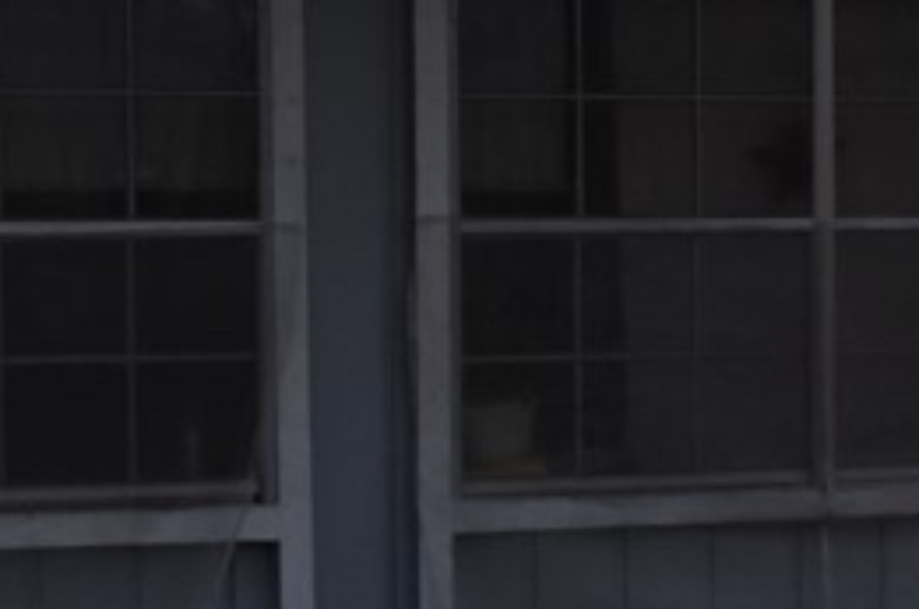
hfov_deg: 16.2
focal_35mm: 125
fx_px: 3185
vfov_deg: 10.9
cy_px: 359
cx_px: 824
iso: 900
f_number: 3.8
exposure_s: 1/8000
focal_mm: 20
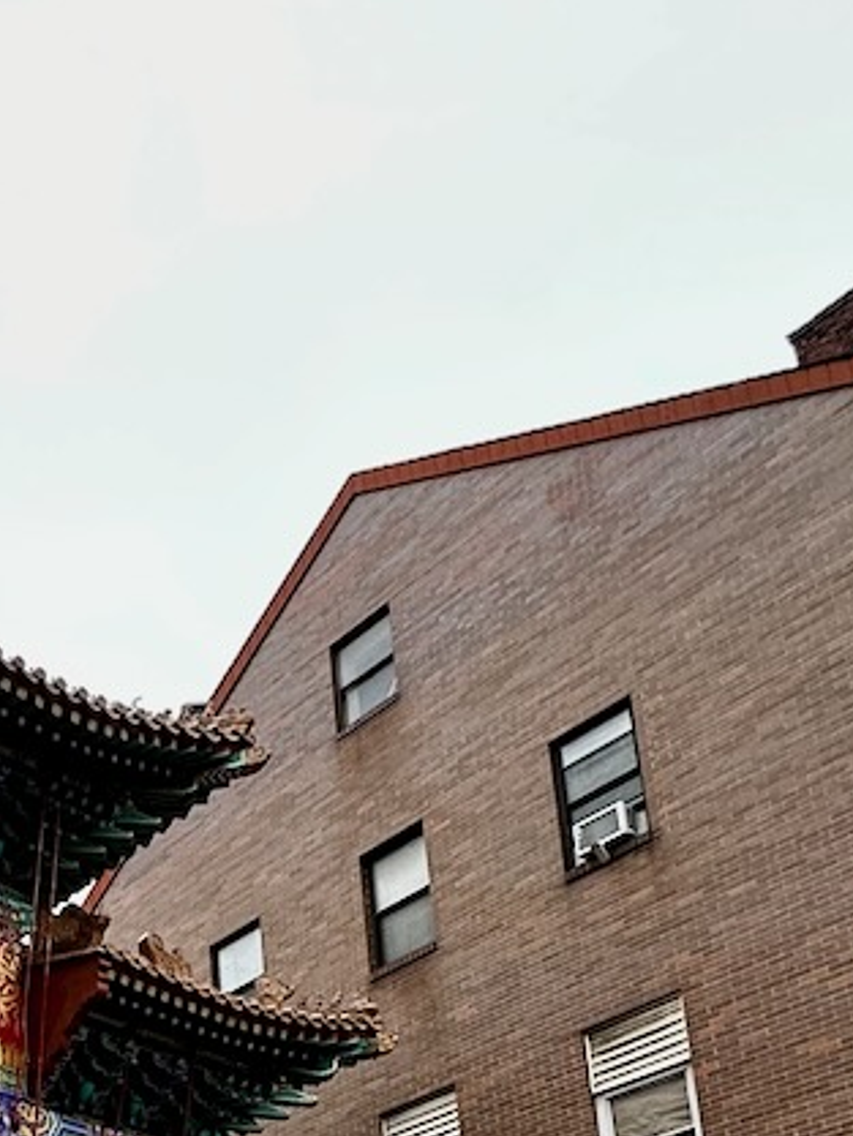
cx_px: -196
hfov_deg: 28.7
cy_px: 1381
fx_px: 1412
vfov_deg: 34.5
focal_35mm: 43
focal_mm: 2.22
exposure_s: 1/99
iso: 100
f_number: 2.2
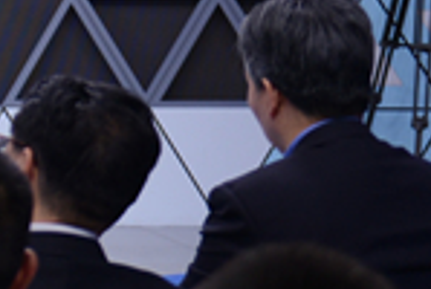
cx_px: -710
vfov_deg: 5.4
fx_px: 3047
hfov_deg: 7.4
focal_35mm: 254
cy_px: -101
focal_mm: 38
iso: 250
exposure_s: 1/125
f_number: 2.8
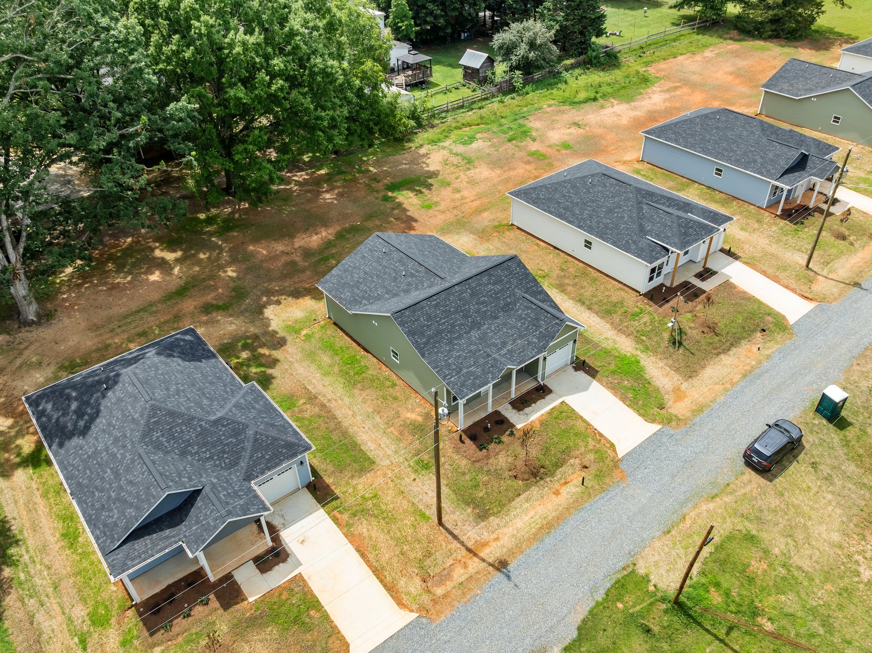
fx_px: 680
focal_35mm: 27
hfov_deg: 65.3
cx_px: 441
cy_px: 357
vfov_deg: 51.2
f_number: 6.3
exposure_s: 1/240
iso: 100
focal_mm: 12.29
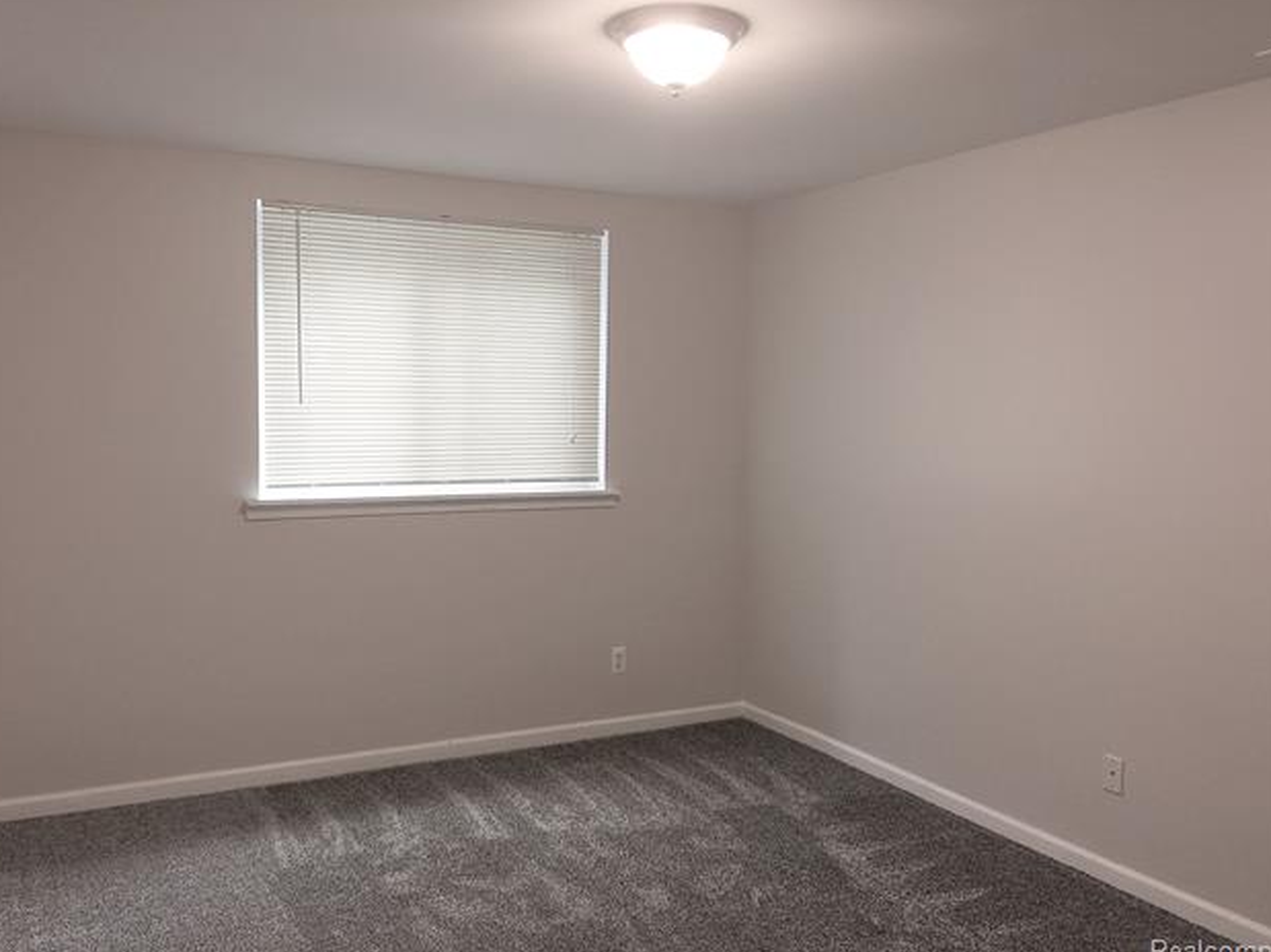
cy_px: 478
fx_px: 1101
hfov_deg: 60.0
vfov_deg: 46.8
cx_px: 626
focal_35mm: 30
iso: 32
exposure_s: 1/15
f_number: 2.2
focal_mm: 4.15
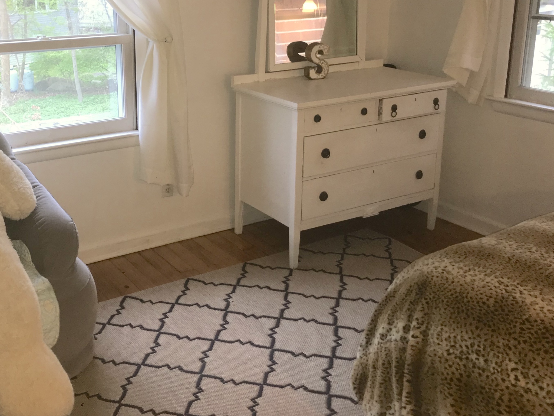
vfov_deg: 33.9
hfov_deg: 44.0
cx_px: 177
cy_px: 121
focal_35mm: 42
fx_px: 672
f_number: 1.8
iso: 40
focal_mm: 3.99
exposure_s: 1/30
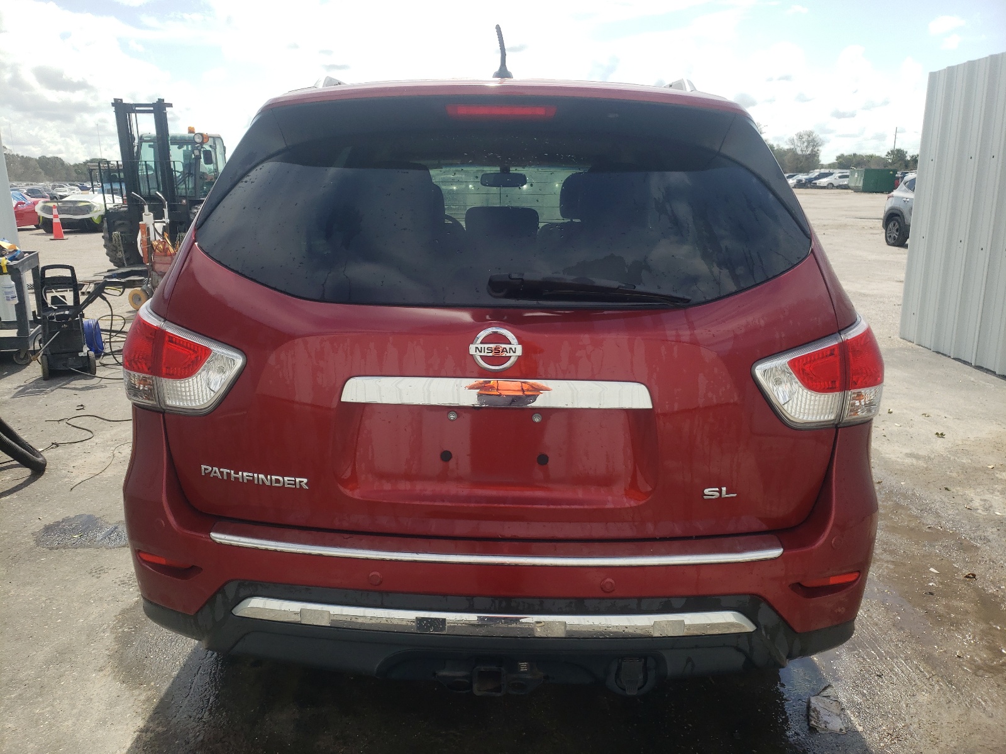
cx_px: 503
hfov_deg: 67.3
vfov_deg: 53.1
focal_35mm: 26
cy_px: 377
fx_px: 756
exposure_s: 1/2000
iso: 50
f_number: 1.5
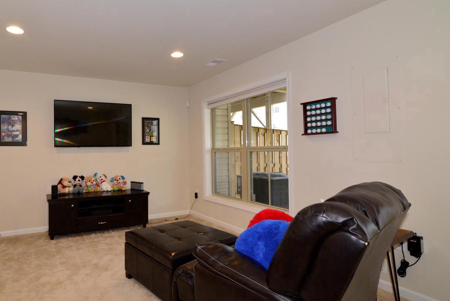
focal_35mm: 21
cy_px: 147
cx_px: 163
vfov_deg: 59.5
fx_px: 263
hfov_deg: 79.4
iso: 1600
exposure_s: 1/60
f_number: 6.3
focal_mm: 16
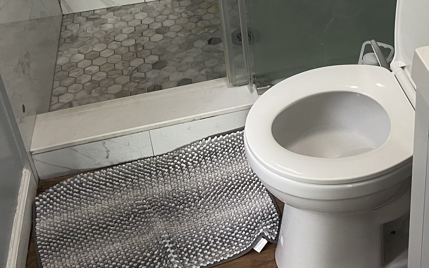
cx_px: 343
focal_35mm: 54
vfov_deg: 22.6
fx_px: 631
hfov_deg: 36.3
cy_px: -30
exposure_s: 1/60
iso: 160
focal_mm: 5.1
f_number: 1.6
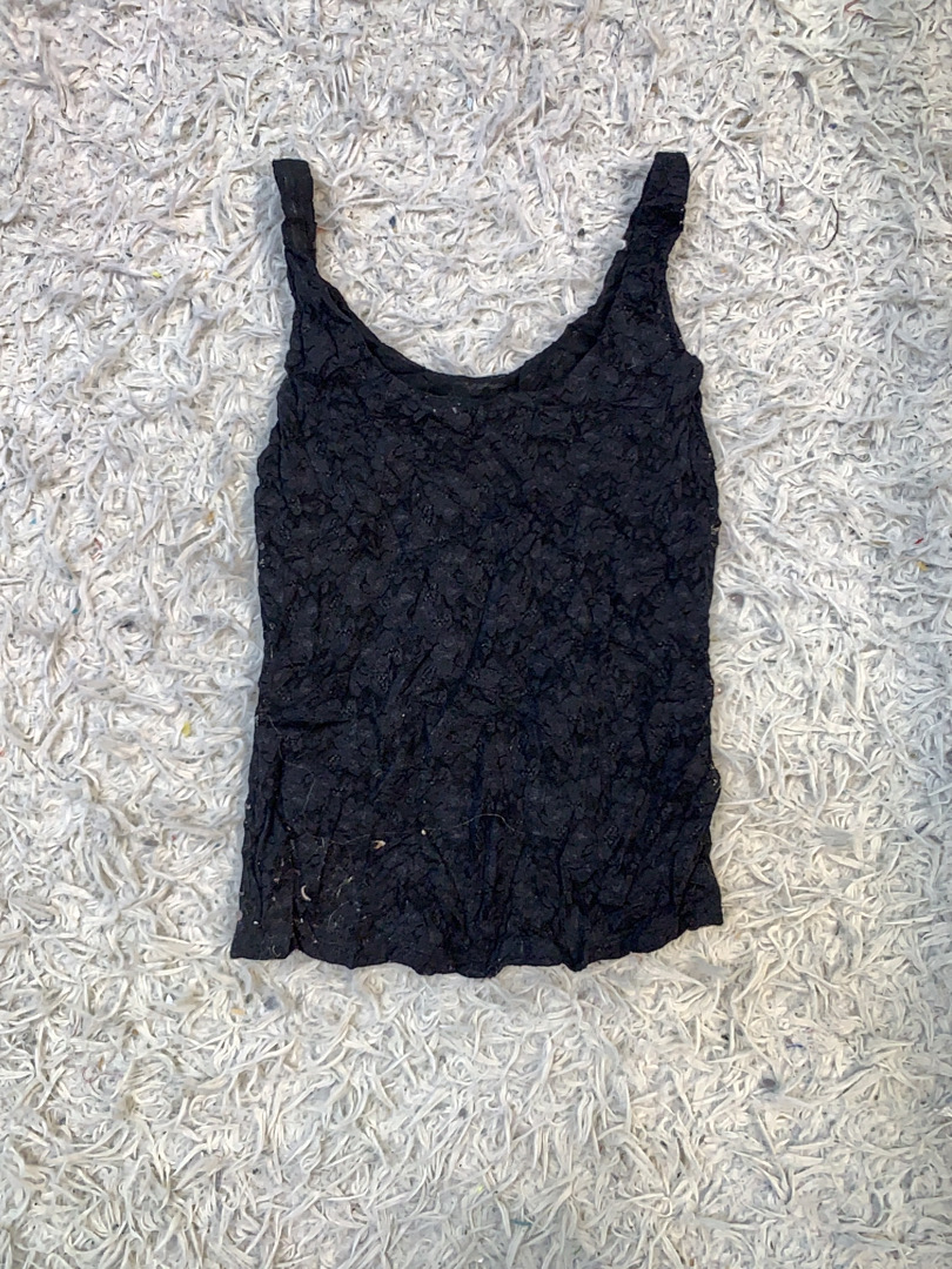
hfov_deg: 53.1
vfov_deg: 67.3
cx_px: 476
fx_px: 953
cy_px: 634
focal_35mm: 26
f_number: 1.8
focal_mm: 4.25
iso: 64
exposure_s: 1/100
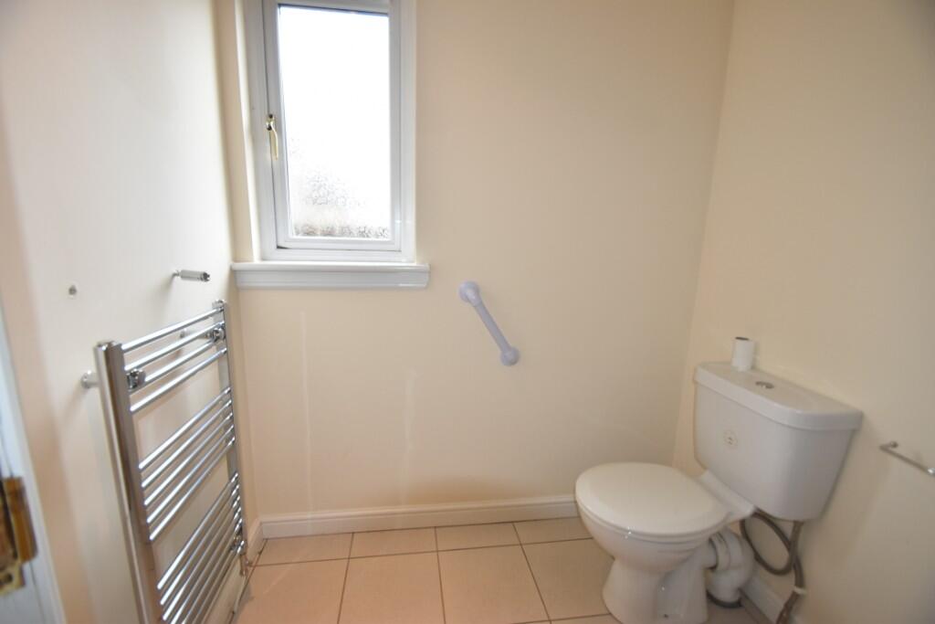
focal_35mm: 15
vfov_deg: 77.3
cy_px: 312
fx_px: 390
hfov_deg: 100.4
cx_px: 468
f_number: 4.5
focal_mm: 10
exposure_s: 1/60
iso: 400
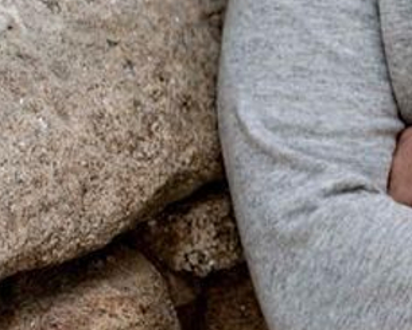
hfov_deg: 7.5
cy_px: -201
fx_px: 2988
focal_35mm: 245
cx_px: 897
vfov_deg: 6.2
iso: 125
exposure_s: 1/250
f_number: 2.5
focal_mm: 50
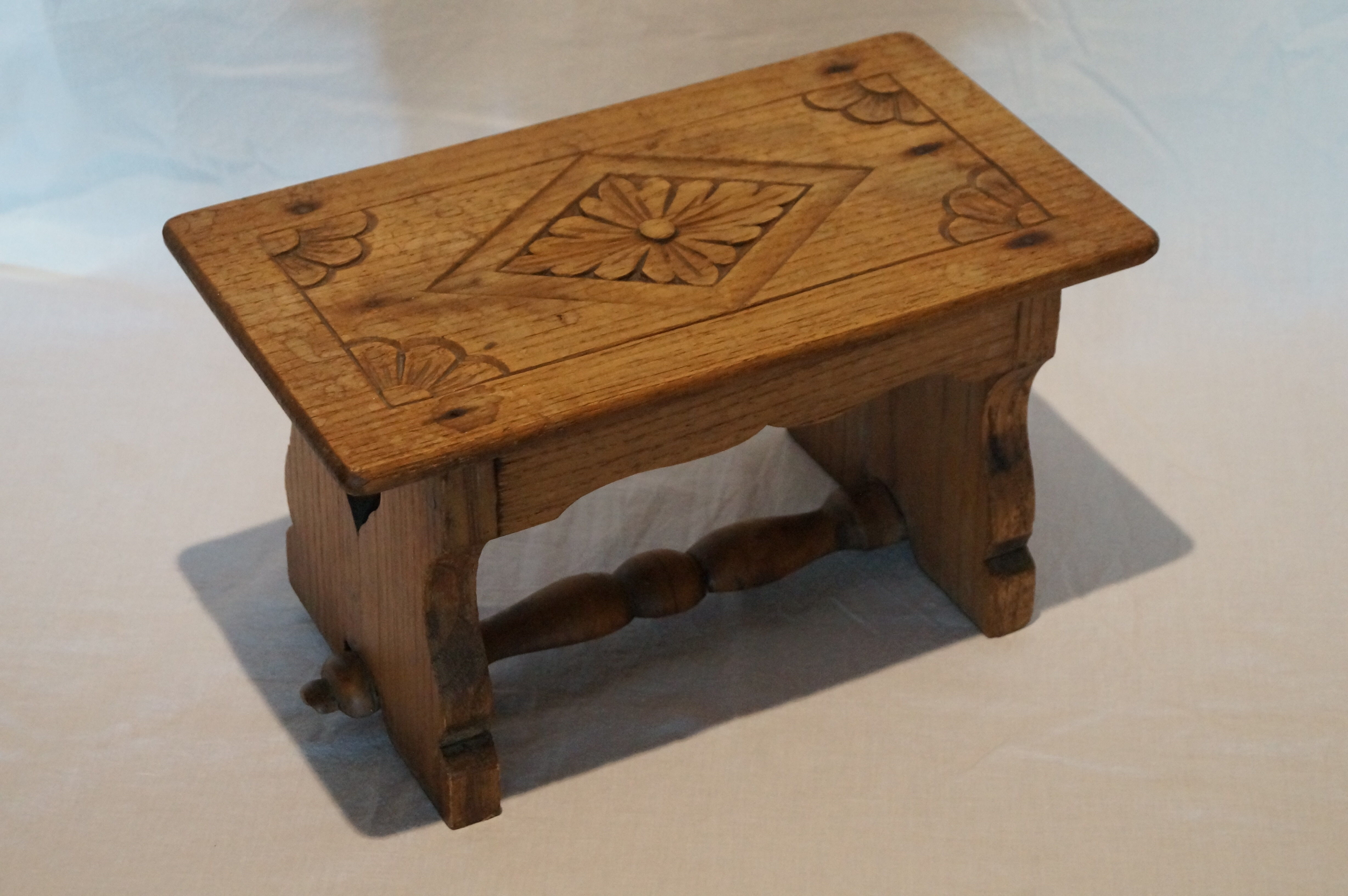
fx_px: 3067
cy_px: 448
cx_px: 674
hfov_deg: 24.8
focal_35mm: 82
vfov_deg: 16.6
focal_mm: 55
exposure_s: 1/100
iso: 2500
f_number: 5.6
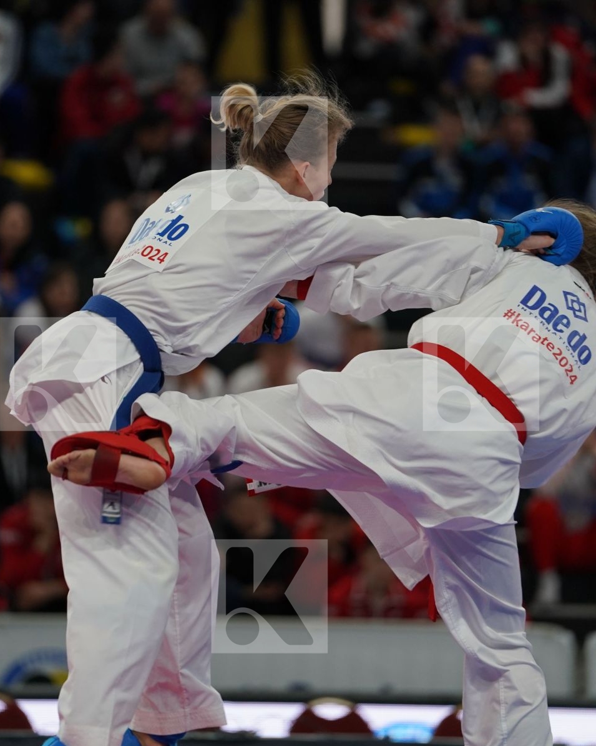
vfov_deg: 6.8
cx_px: 270
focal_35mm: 283
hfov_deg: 5.5
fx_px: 6241
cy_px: 374
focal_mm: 200
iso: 1250
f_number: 2.8
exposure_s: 1/1000
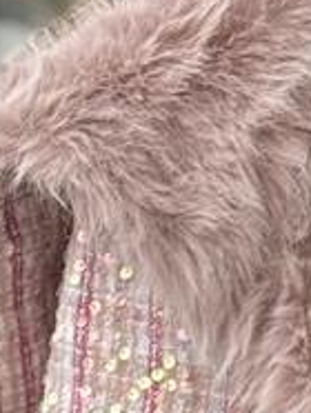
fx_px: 4111
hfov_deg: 4.3
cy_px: 703
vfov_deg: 5.7
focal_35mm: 344
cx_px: 704
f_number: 1.78
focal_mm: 6.76
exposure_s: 1/179
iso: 100
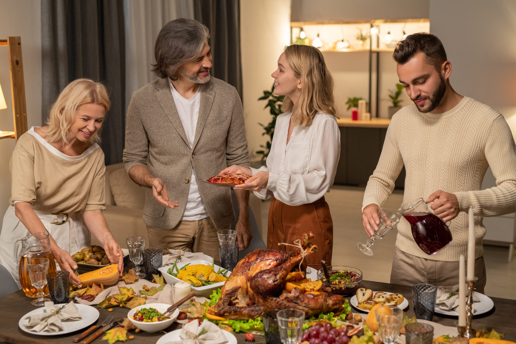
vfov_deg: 27.0
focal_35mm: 50
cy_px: 172
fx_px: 717
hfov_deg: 39.6
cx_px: 258
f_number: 3.2
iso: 800
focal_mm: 50
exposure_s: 1/160
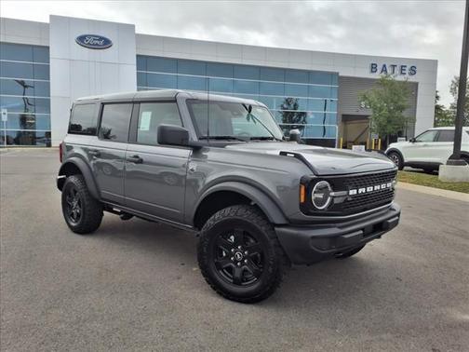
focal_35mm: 27
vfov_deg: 51.4
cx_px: 234
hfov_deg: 65.3
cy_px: 176
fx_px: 366
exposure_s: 1/588
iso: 40
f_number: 1.9
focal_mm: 3.58
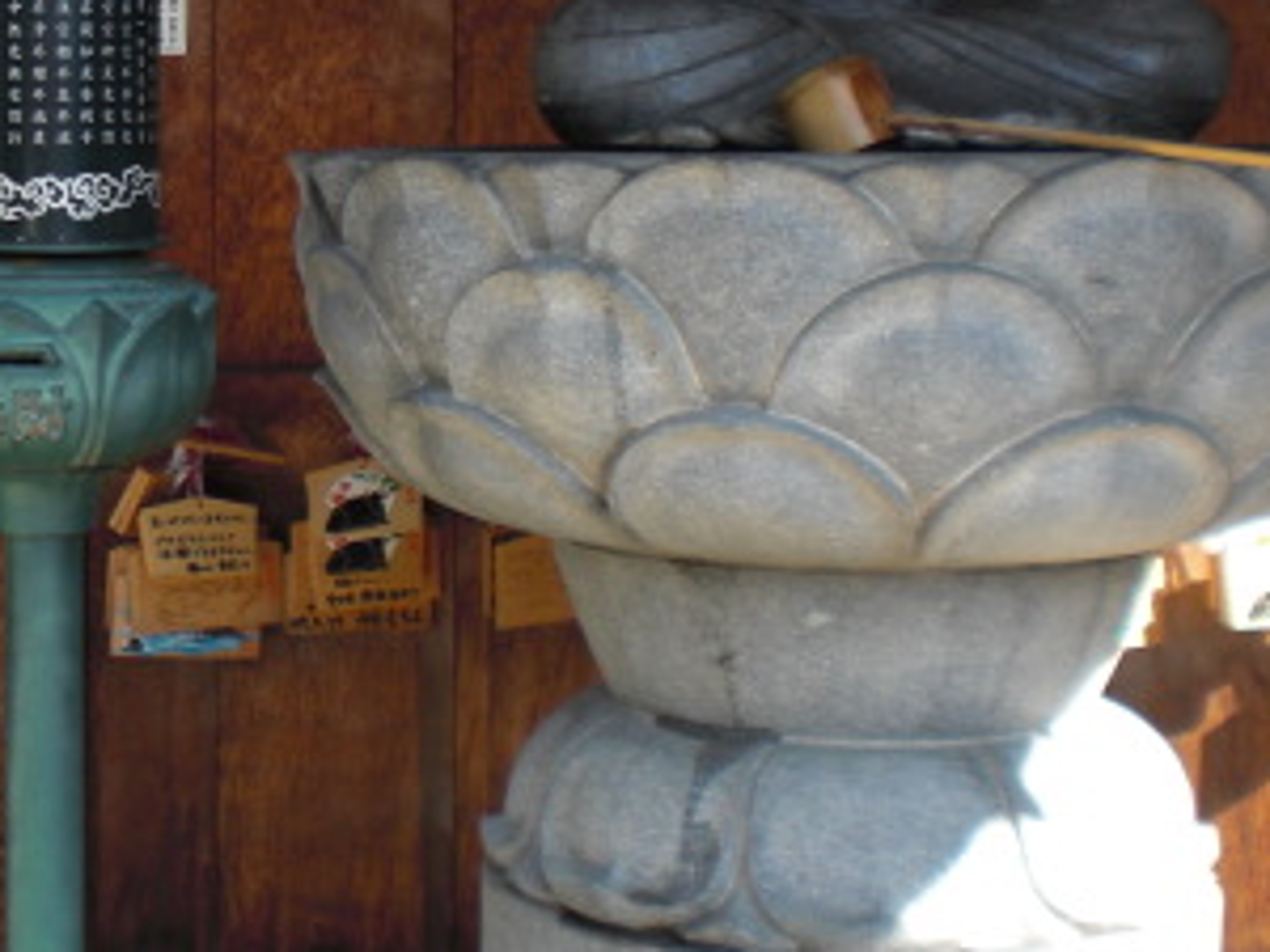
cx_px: 80
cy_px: 178
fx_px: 2972
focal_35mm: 81
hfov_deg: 23.4
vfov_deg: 18.0
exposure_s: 1/160
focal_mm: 6.3
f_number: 3.1
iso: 64
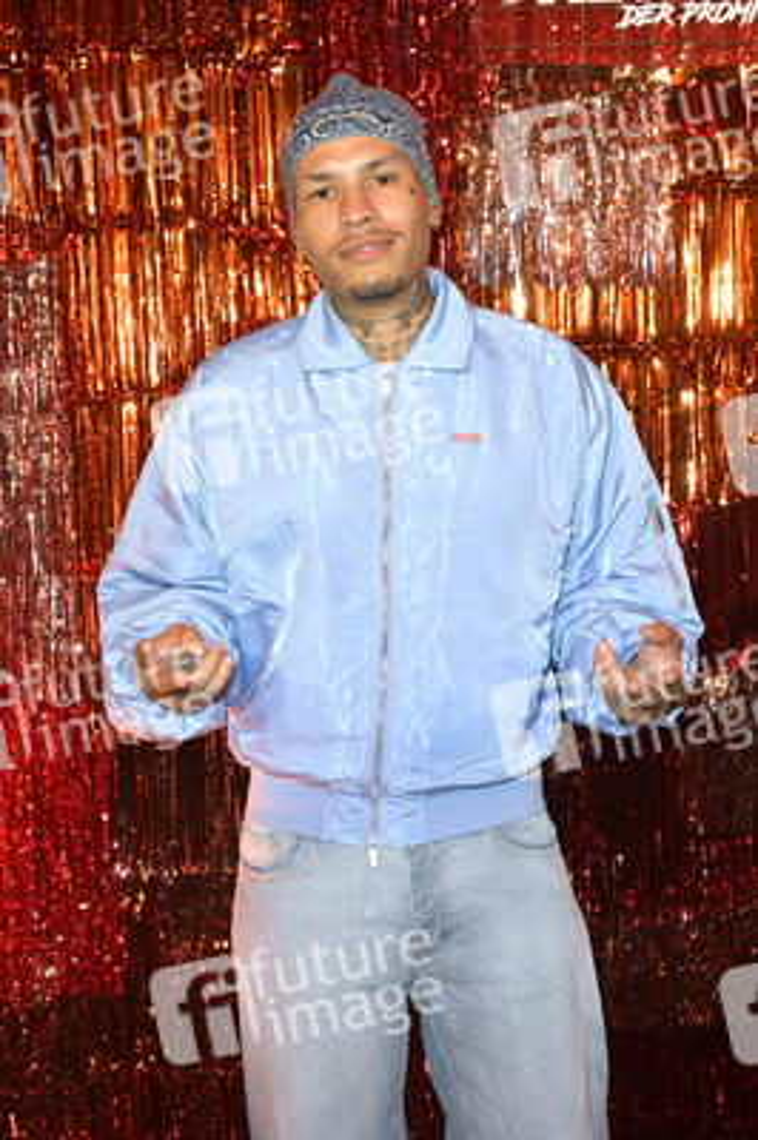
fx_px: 1582
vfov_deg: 39.6
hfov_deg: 26.9
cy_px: 570
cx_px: 379
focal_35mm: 50
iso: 1600
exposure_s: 1/200
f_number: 6.3
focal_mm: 50
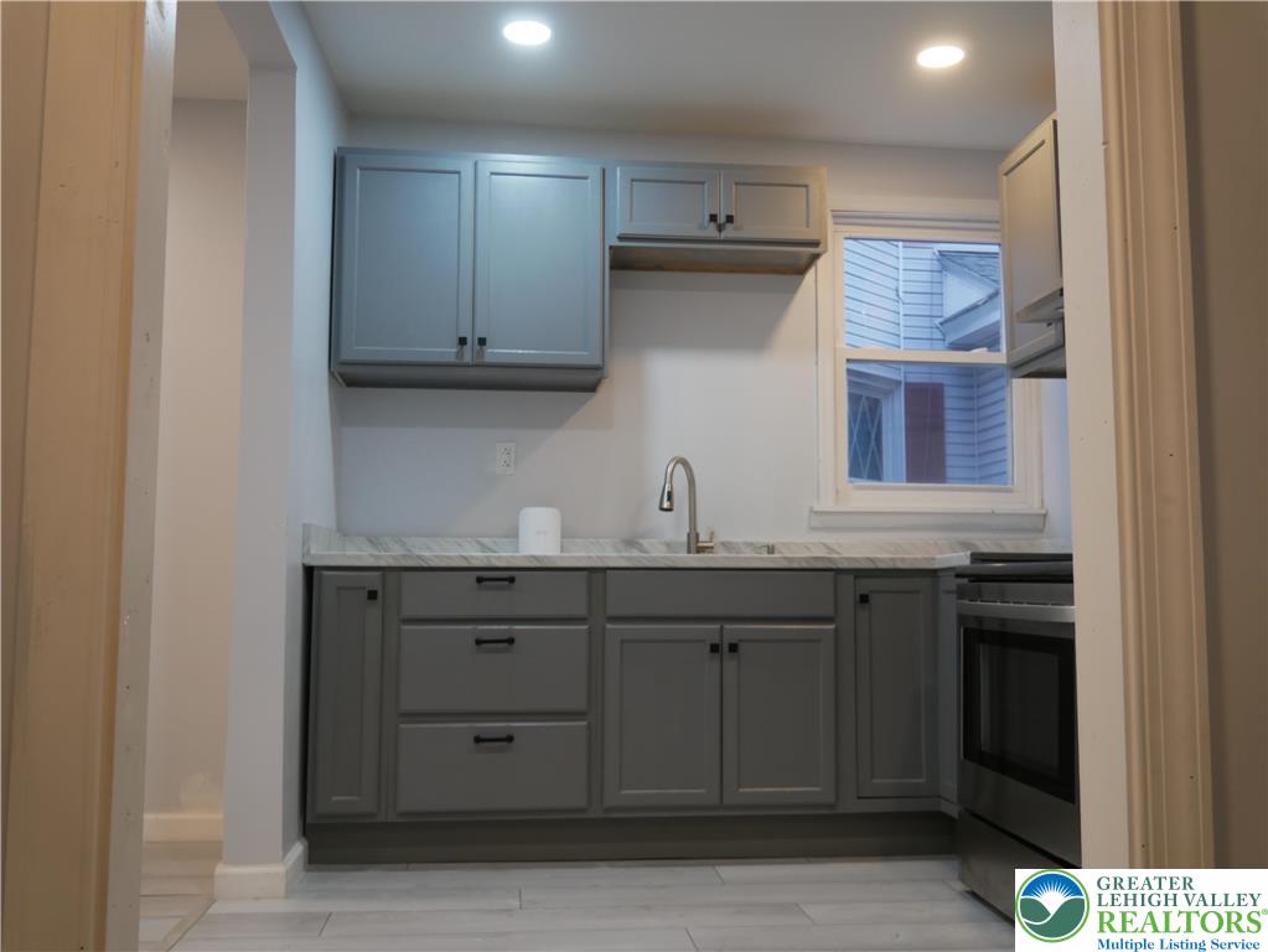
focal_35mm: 30
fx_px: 1099
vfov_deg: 46.8
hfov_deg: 59.9
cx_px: 634
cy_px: 476
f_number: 3.7
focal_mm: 15
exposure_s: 1/60
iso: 400
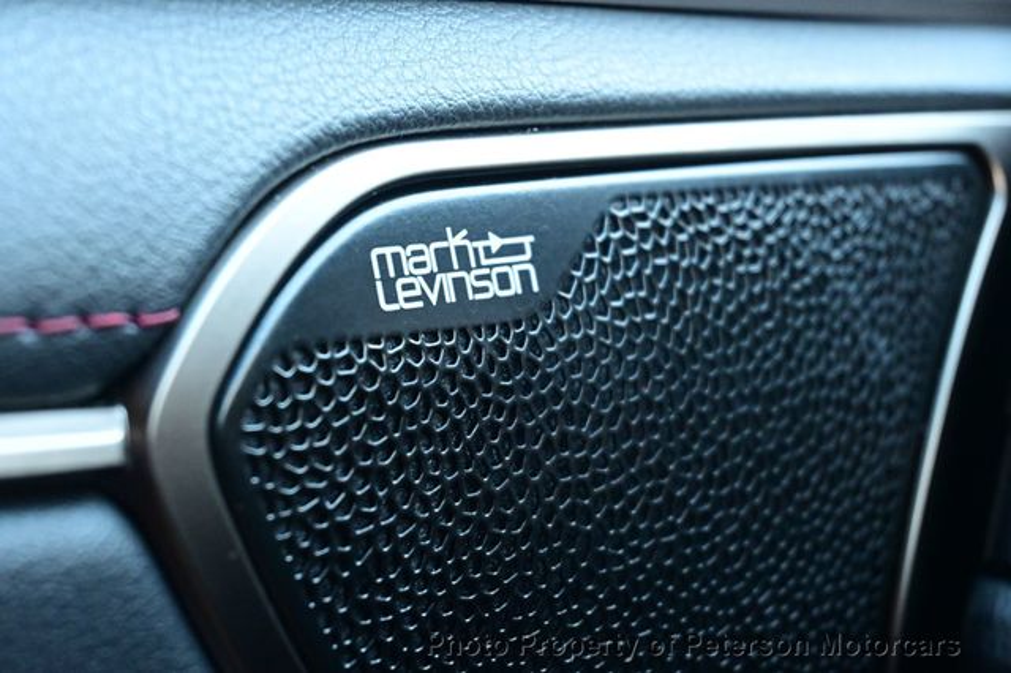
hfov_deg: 30.5
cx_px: 506
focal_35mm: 66
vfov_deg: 20.6
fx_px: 1852
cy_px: 336
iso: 4000
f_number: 6
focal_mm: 44
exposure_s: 1/80
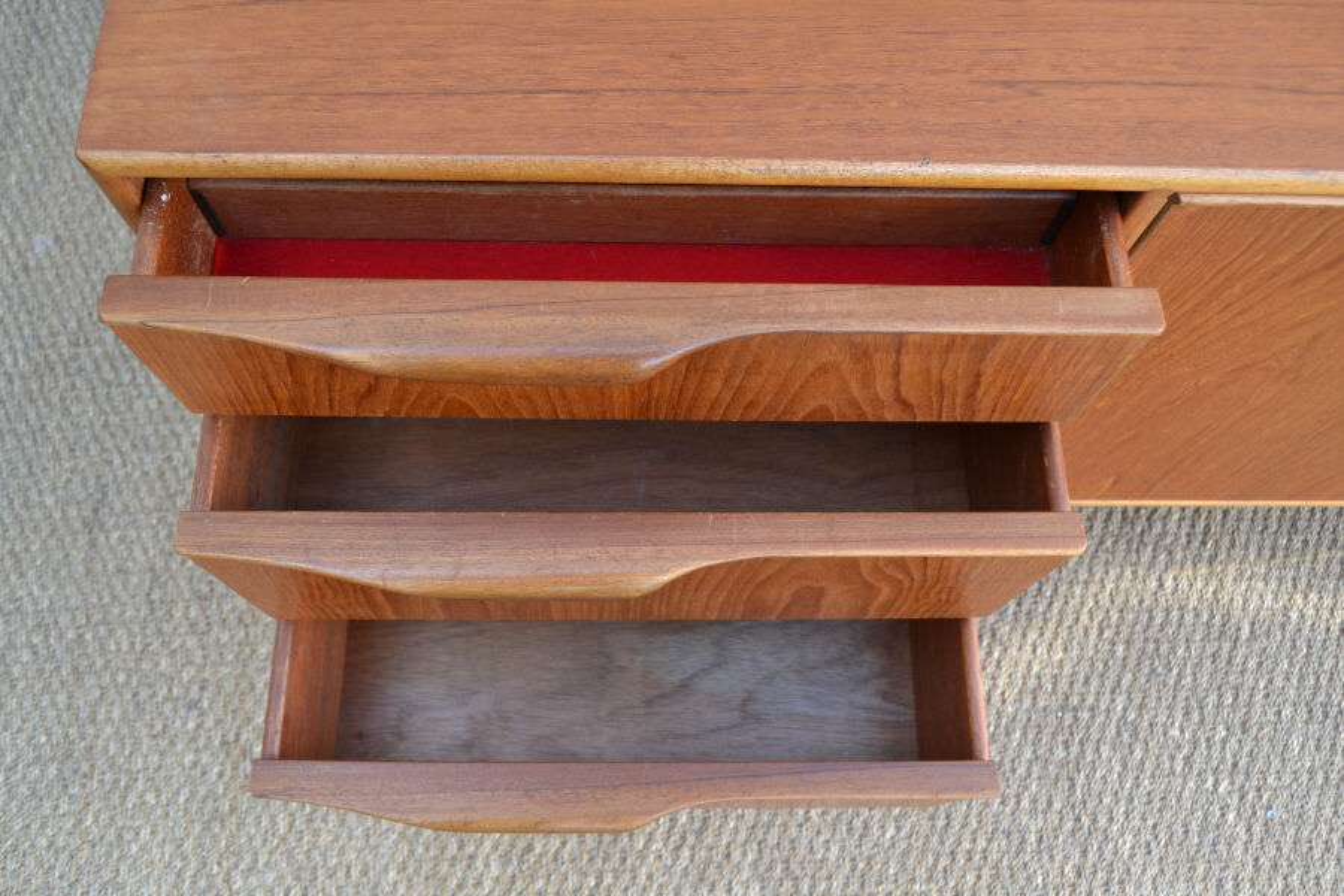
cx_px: 672
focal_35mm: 30
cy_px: 448
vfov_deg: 43.6
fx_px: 1120
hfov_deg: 61.9
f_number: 5.6
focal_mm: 20
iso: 280
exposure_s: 1/125
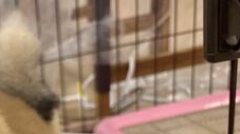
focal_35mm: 80
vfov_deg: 13.4
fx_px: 508
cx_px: -77
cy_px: 245
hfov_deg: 23.3
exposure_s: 1/50
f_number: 1.6
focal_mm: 5.96
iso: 80
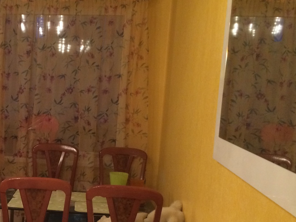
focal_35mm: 56
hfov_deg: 32.8
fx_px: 479
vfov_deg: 25.8
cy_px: 161
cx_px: 35
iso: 250
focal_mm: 4.15
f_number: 2.2
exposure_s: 1/20
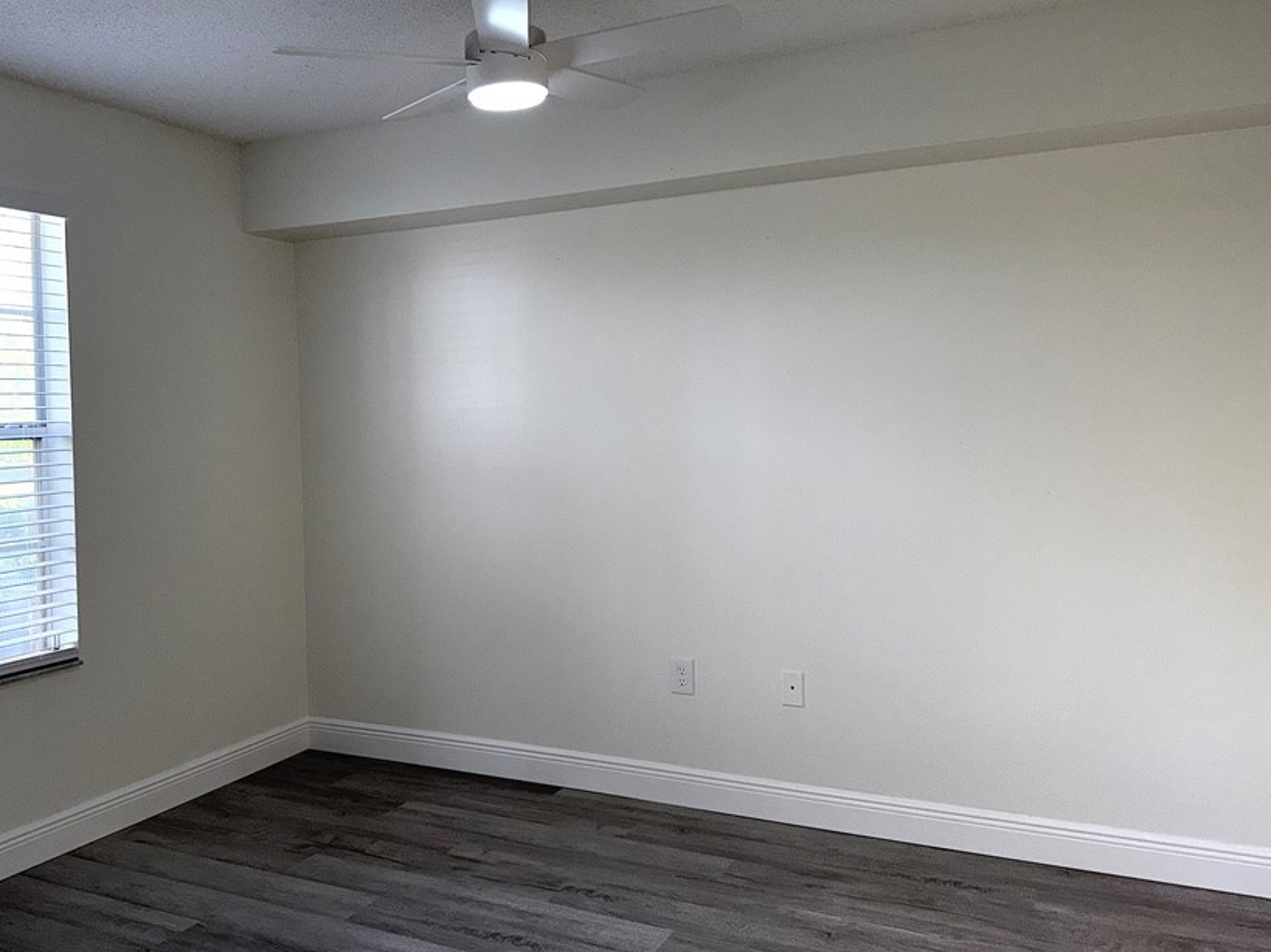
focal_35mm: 30
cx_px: 494
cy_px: 459
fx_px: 1101
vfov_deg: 46.8
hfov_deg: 59.4
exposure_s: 1/262
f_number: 1.78
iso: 50
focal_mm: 6.76
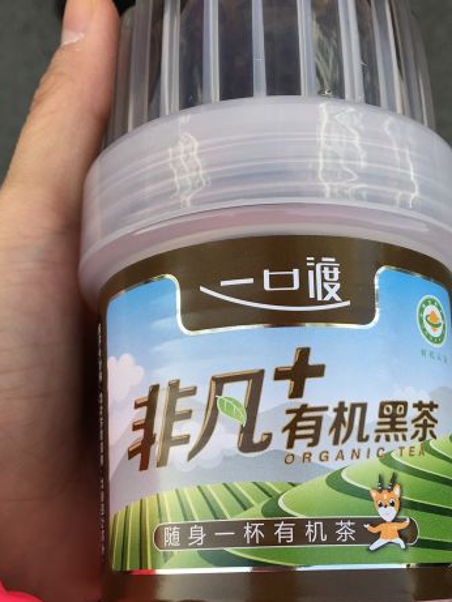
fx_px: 766
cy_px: 373
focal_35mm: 44
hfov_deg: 32.9
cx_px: 251
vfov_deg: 42.6
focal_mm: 4.15
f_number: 2.2
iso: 25
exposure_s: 1/386
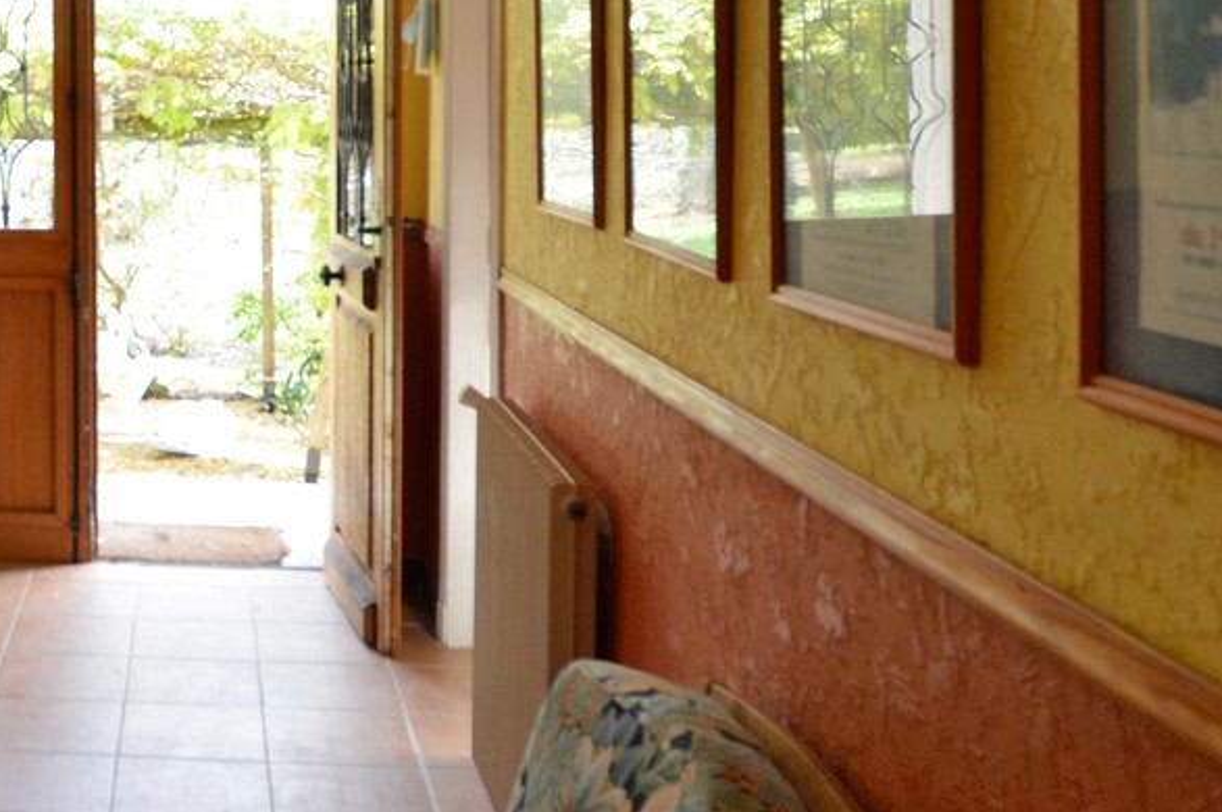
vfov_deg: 28.6
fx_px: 1560
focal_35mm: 46
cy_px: 163
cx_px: -67
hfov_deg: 37.1
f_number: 4
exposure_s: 1/60
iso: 400
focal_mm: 10
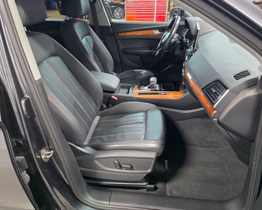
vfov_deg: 56.8
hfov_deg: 68.1
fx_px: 194
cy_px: 107
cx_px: 132
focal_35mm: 25
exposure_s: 1/120
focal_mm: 6.3
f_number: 1.7
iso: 800
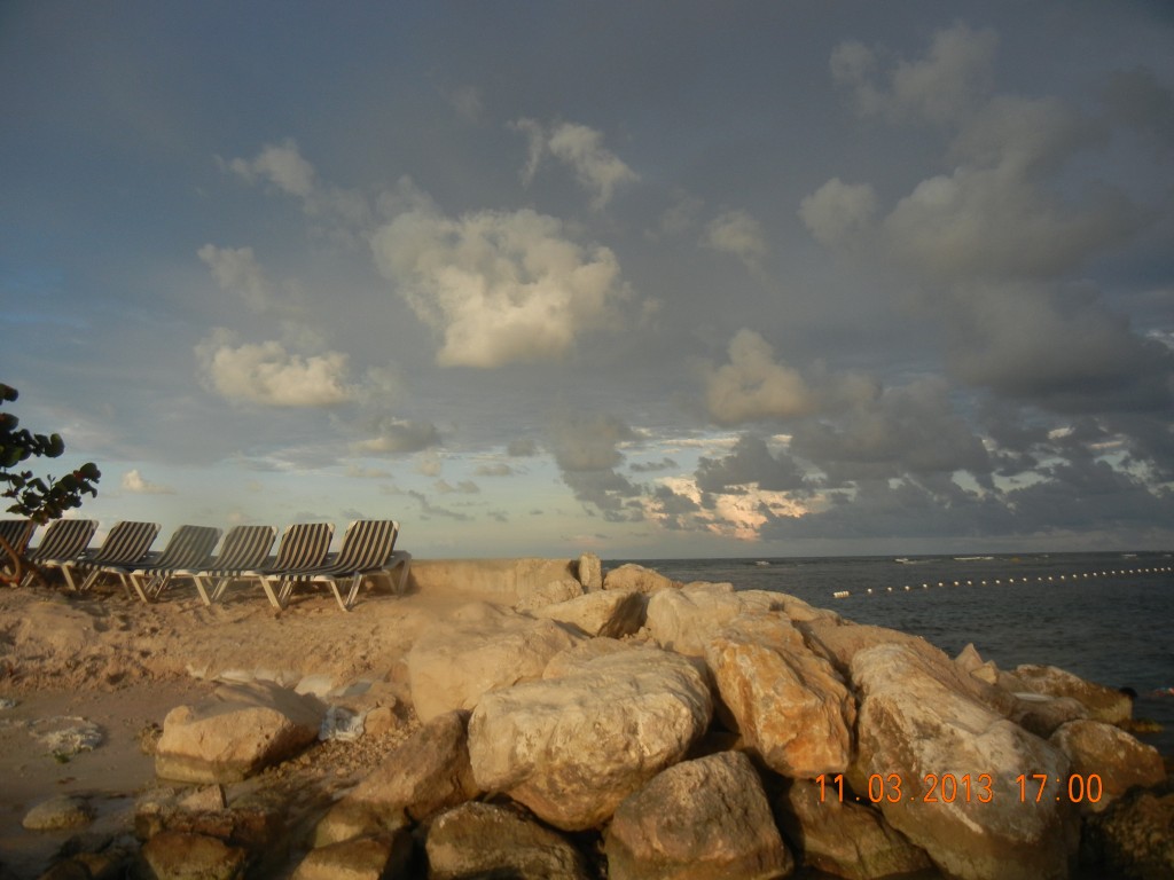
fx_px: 1017
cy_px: 440
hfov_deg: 60.0
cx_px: 587
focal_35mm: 30
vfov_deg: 46.8
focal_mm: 5.4
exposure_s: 1/728
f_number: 3.5
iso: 160
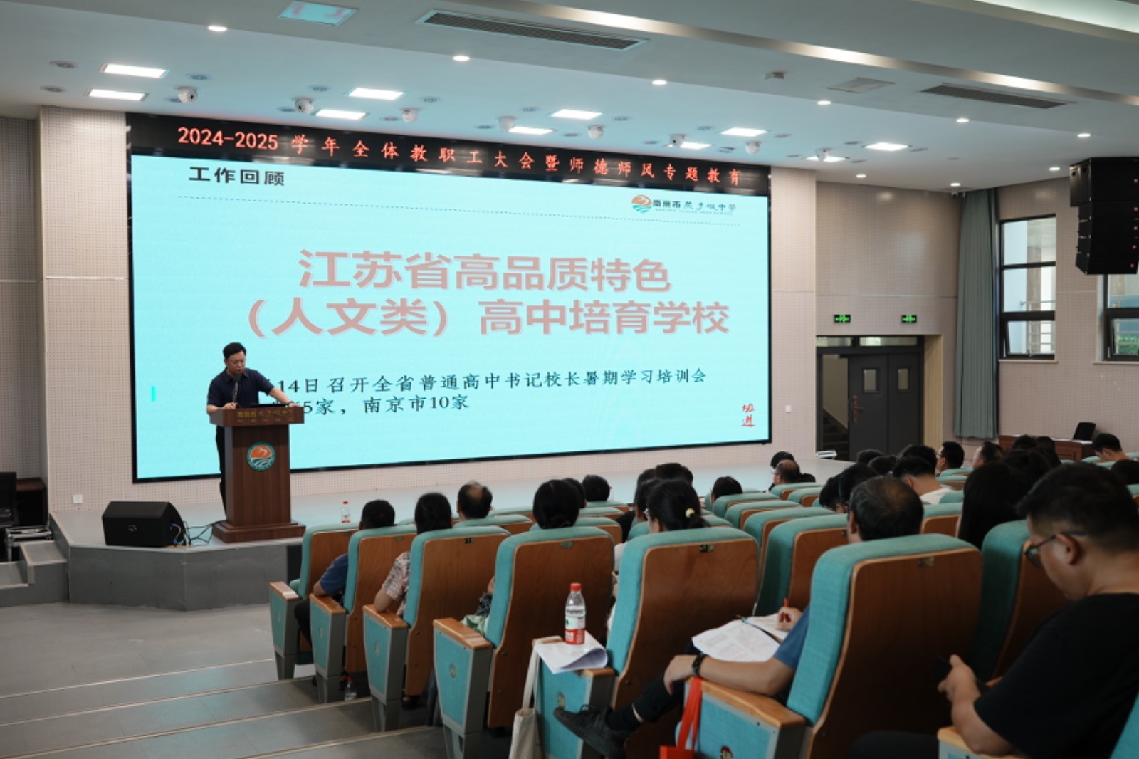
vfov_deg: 36.9
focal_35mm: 36
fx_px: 1139
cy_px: 380
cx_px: 570
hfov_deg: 53.1
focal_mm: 24
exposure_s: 1/160
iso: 160
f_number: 2.8
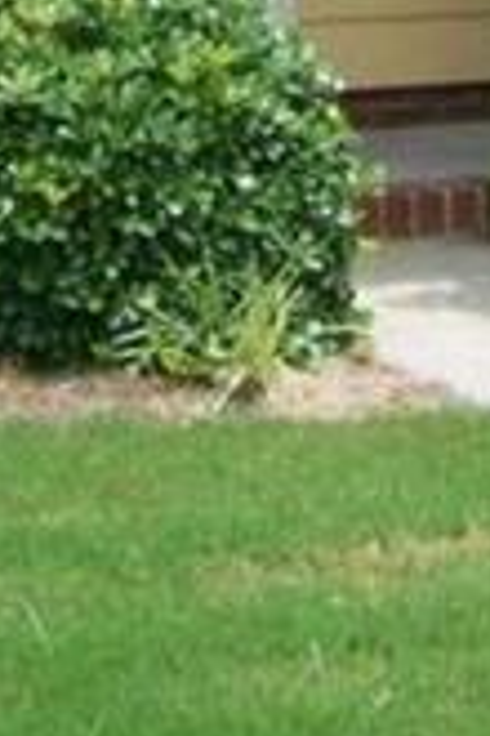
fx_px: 3552
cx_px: 445
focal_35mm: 174
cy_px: -861
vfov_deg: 10.6
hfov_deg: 7.9
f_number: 4.8
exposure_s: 1/300
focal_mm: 6
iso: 80
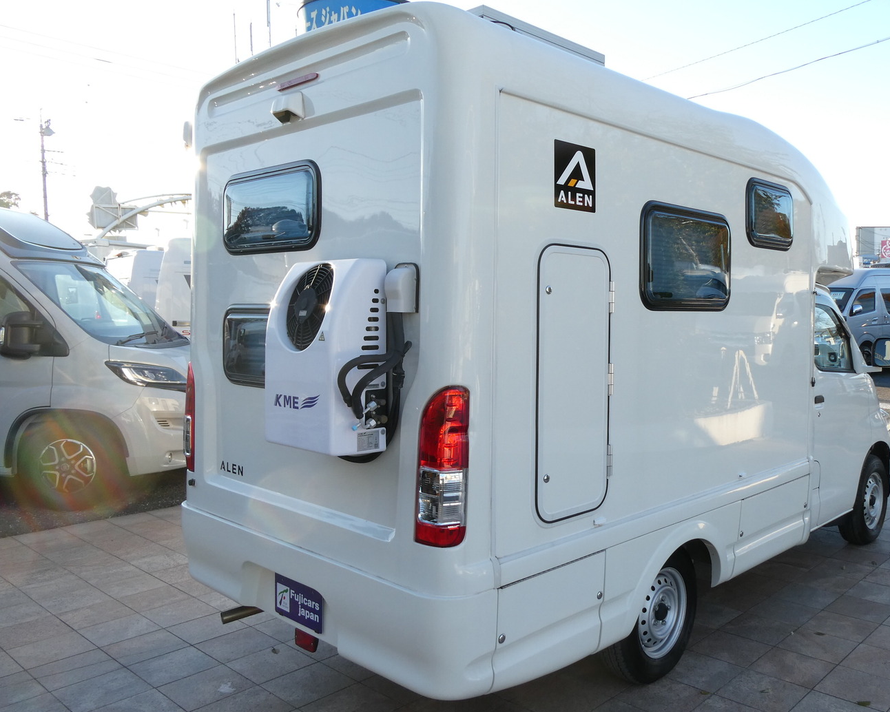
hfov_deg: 60.0
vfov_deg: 50.0
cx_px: 528
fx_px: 764
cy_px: 335
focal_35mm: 29
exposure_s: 1/200
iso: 80
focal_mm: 4.3
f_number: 3.3
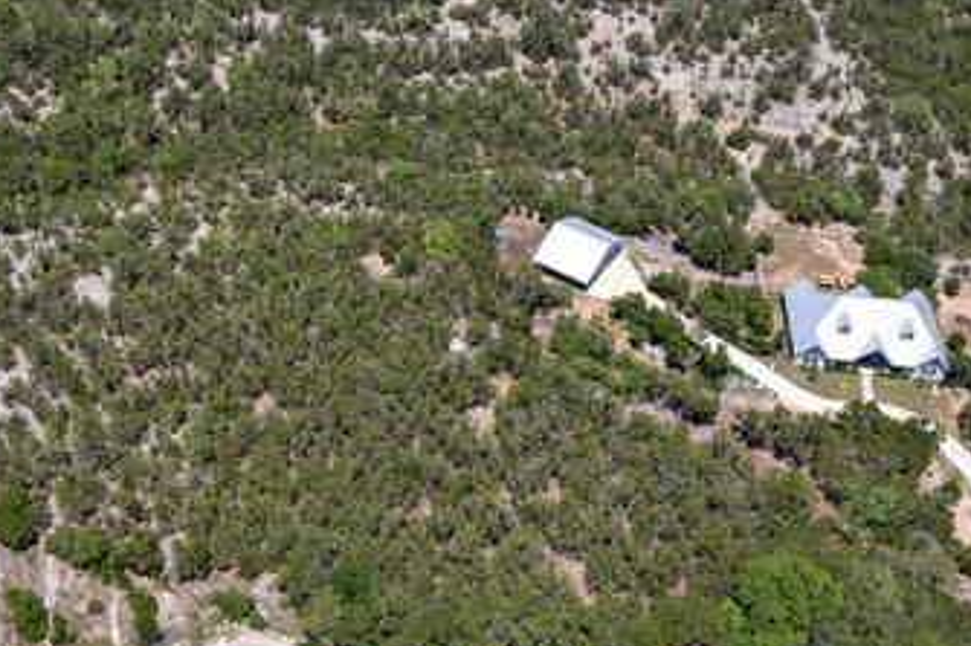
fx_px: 1132
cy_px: 379
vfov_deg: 31.8
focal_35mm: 42
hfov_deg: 45.8
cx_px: 333
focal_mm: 8.38
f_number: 2.8
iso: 130
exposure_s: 1/240
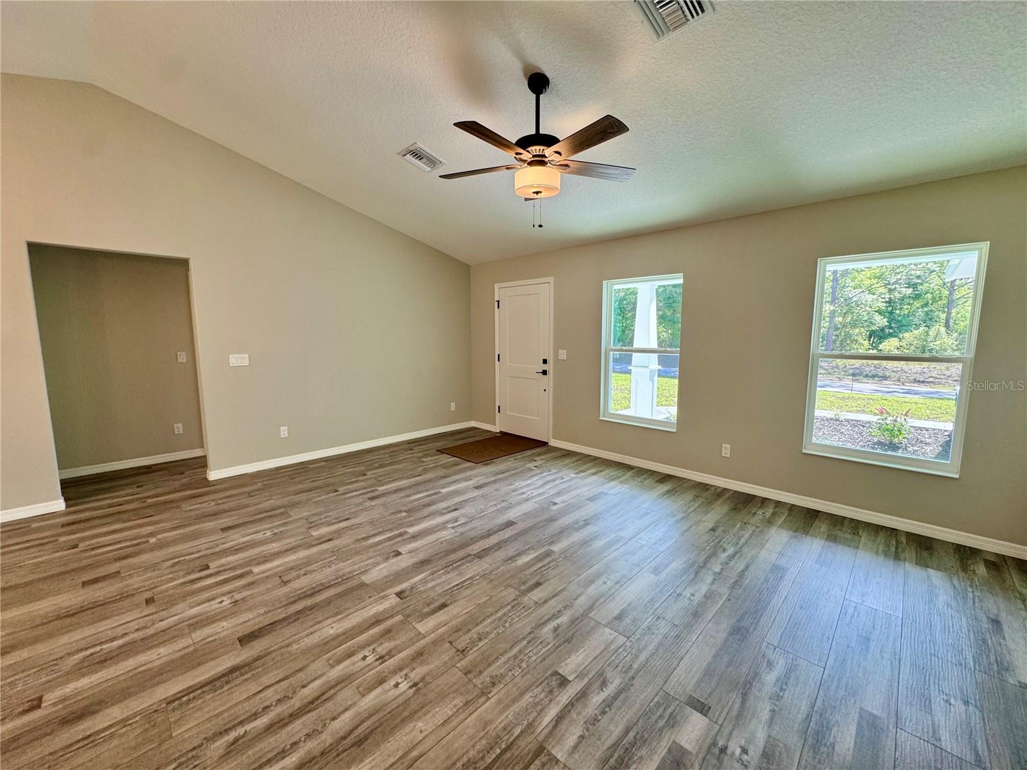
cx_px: 514
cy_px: 385
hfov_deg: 102.1
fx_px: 415
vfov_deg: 85.7
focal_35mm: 14
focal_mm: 2.22
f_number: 2.2
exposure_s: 1/120
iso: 160
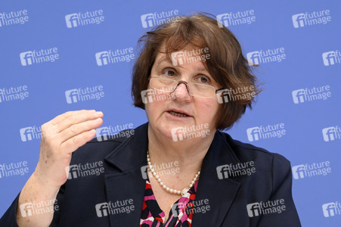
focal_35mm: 135
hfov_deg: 15.2
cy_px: 114
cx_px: 170
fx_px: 1278
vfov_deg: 10.1
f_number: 6.3
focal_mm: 135
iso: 4000
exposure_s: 1/320
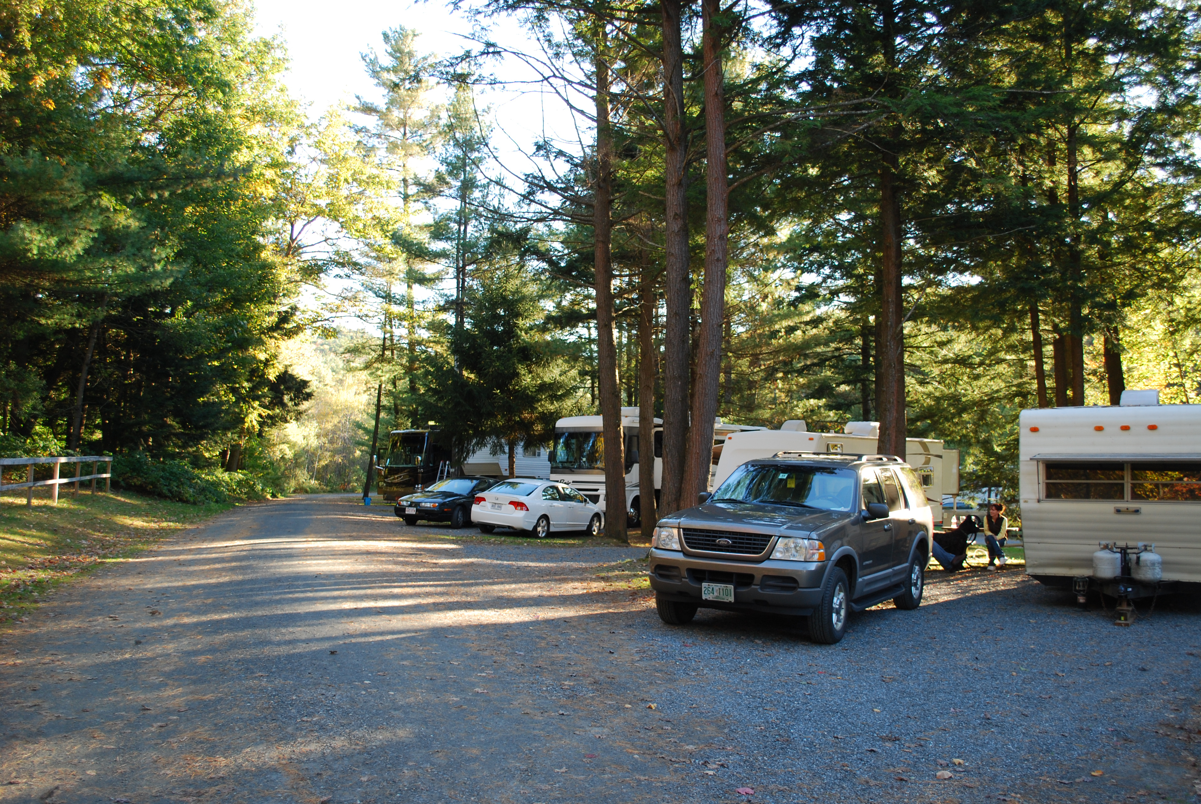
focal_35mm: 33
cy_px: 402
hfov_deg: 57.2
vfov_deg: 40.1
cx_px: 600
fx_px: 1102
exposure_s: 1/80
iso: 200
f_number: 4.5
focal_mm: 22
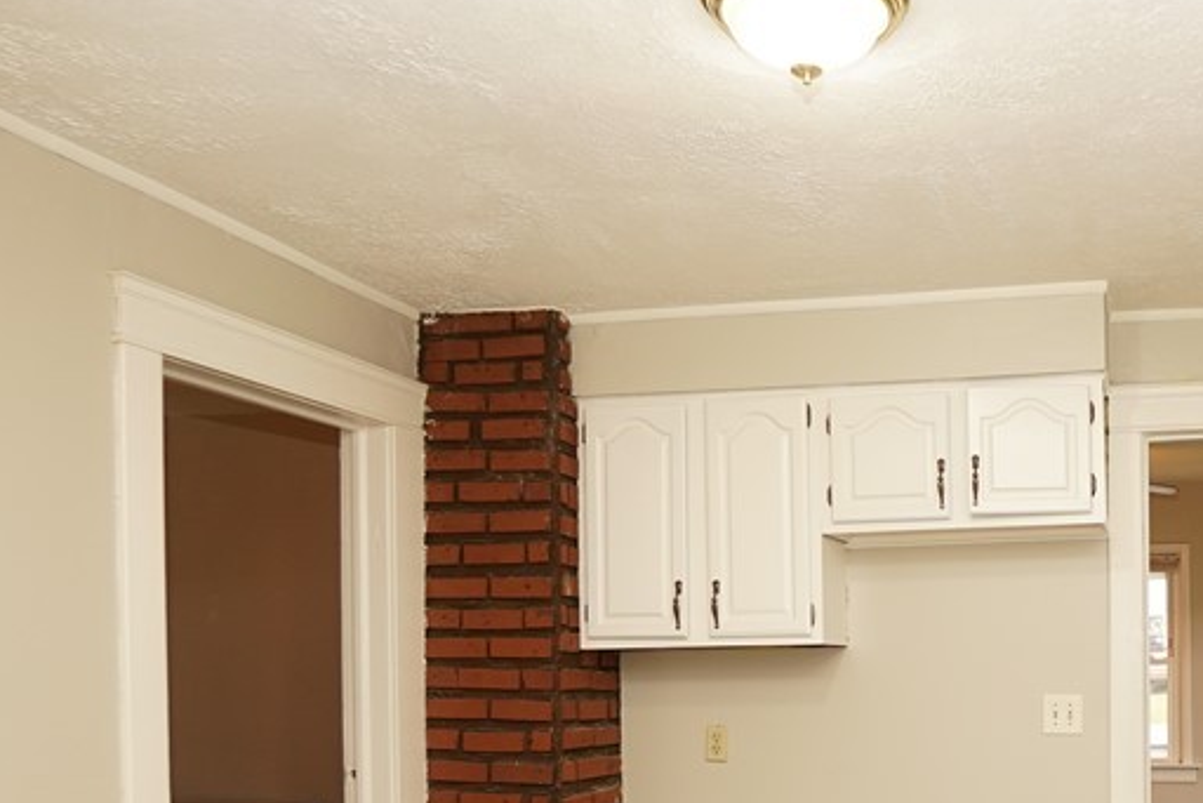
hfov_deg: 50.9
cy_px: 685
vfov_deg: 37.0
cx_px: 1026
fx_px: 1136
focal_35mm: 34
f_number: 4
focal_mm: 11
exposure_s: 1/60
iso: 400
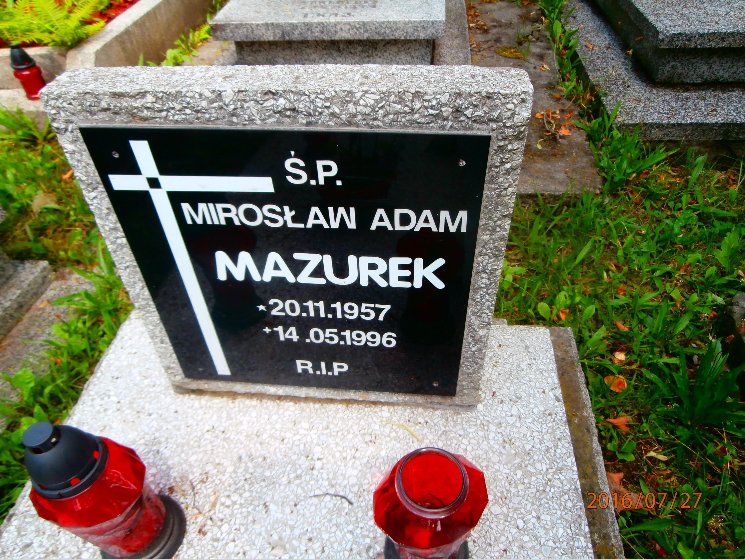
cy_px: 280
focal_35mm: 24
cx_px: 372
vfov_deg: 56.8
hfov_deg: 71.6
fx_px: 517
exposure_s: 1/250
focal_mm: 4.2
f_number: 3
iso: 100
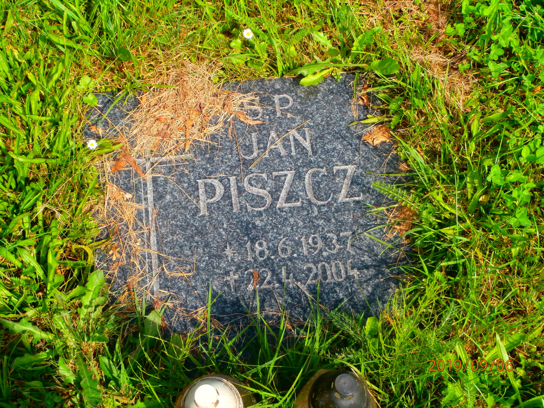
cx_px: 272
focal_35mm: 47
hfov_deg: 40.4
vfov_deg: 30.9
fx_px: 739
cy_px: 204
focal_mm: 8.29
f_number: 4.2
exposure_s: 1/400
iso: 100
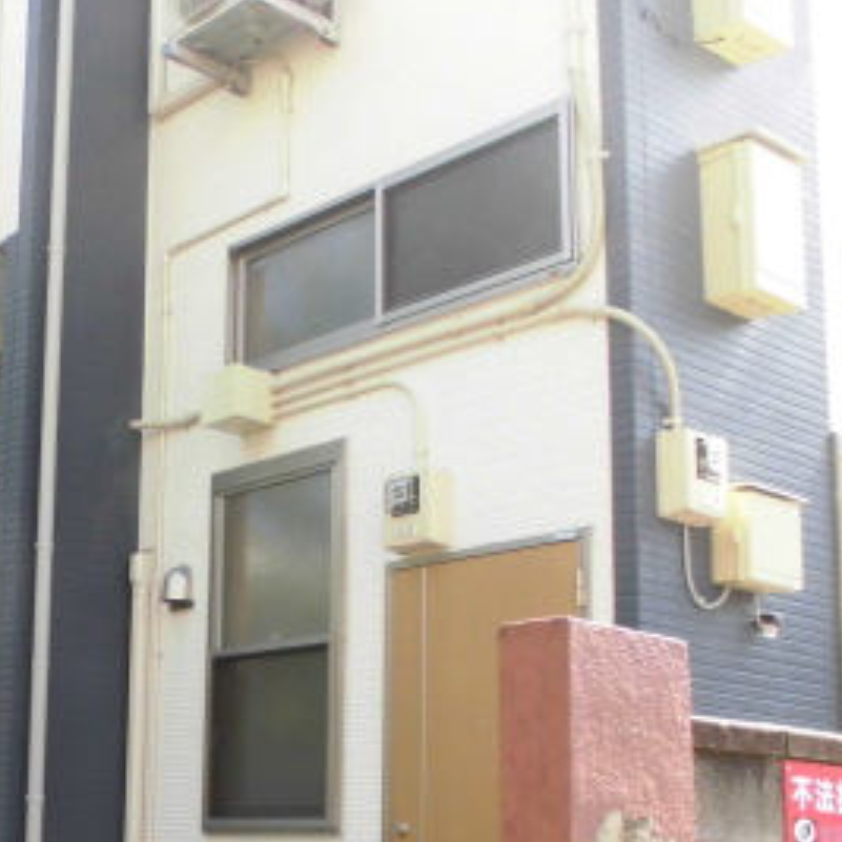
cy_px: 643
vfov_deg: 30.5
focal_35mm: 55
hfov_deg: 29.4
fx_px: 1514
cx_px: 38
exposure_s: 1/100
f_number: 3.5
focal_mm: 4.6
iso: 100
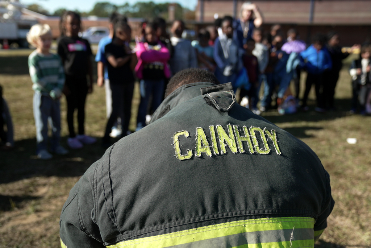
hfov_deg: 58.7
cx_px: 186
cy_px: 124
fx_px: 330
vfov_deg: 41.2
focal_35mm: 32
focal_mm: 32
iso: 250
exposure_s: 1/125
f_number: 2.8
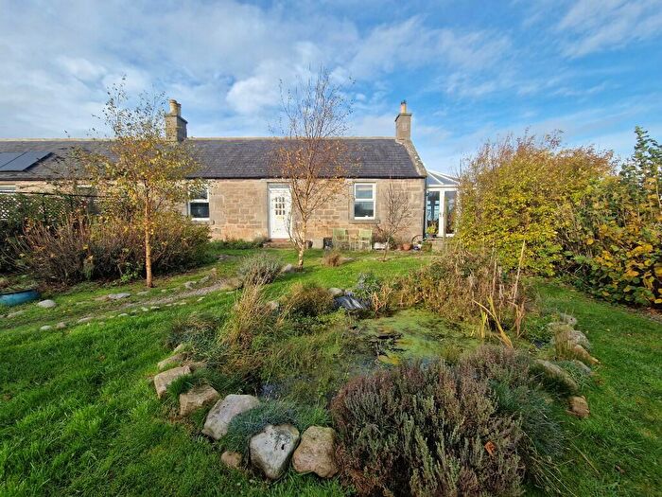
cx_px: 331
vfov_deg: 89.9
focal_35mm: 13
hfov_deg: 106.2
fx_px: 249
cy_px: 248
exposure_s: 1/1104
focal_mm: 2.2
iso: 50
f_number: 2.2
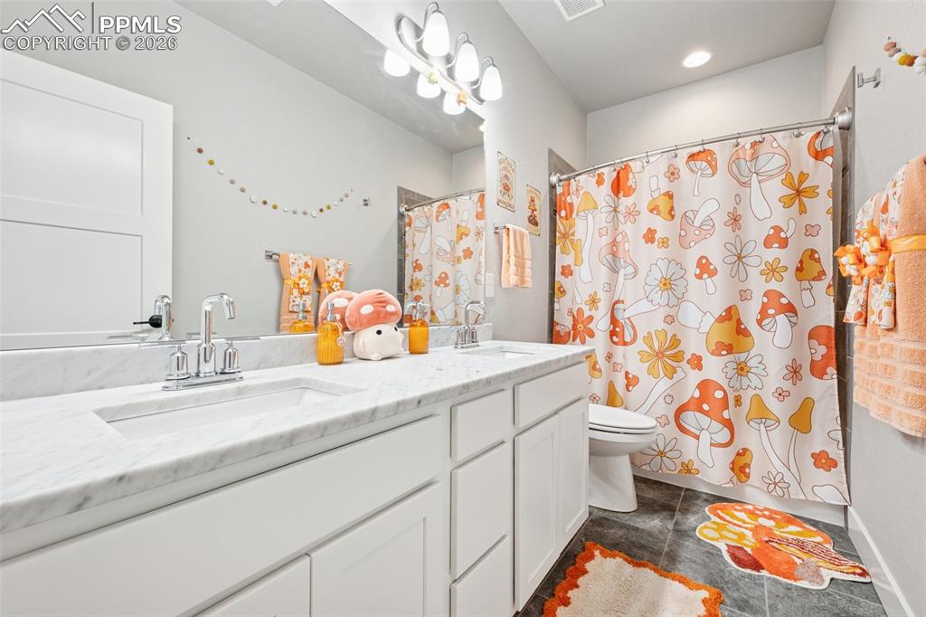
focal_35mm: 15
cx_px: 463
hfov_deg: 100.4
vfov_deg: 77.3
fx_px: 386
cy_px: 308
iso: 800
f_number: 11
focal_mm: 15
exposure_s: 1/13
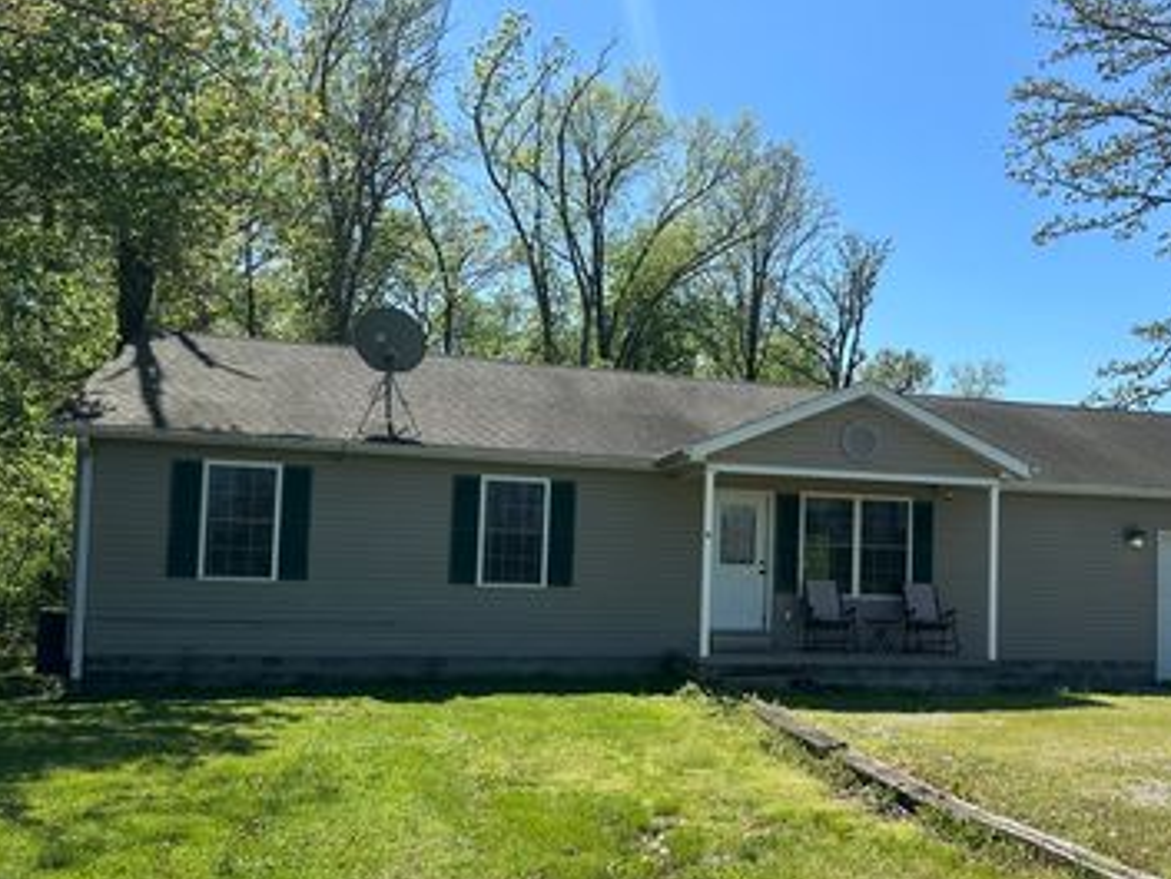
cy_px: 512
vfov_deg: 41.7
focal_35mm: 34
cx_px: 773
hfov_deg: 53.0
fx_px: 1151
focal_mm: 6.86
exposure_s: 1/3717
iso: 80
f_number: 1.78
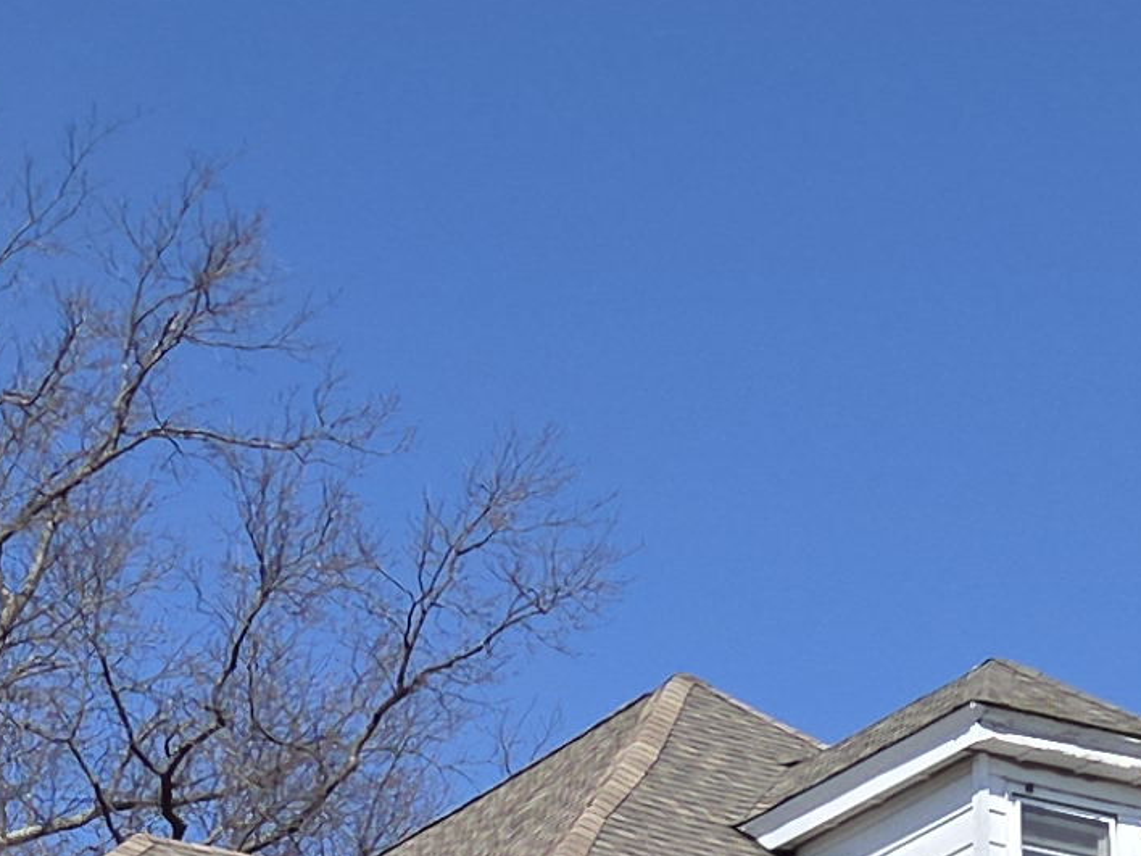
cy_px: 1943
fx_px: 4285
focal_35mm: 130
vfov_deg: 10.2
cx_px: 81
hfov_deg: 15.0
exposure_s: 1/1732
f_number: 1.8
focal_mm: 5.4
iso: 25
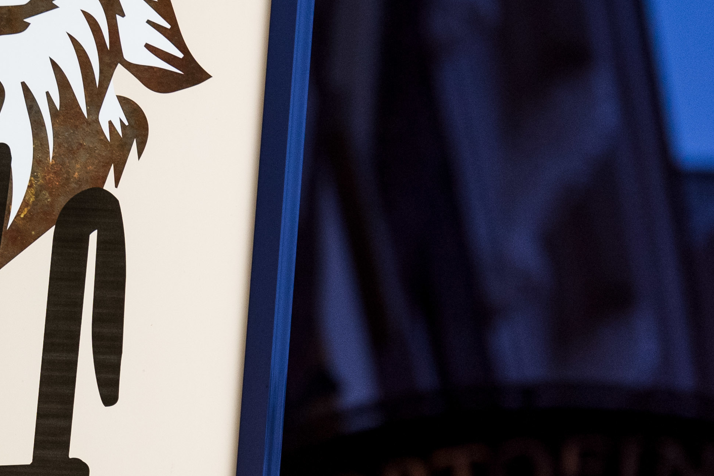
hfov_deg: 4.3
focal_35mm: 473
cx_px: -616
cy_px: 195
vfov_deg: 2.9
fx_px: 9383
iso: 1000
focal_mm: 125
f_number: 4
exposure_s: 1/125
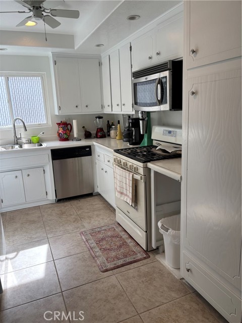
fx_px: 242
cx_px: 121
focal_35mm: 26
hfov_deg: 53.1
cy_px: 162
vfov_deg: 67.3
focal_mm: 5.96
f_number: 1.6
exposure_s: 1/120
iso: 64
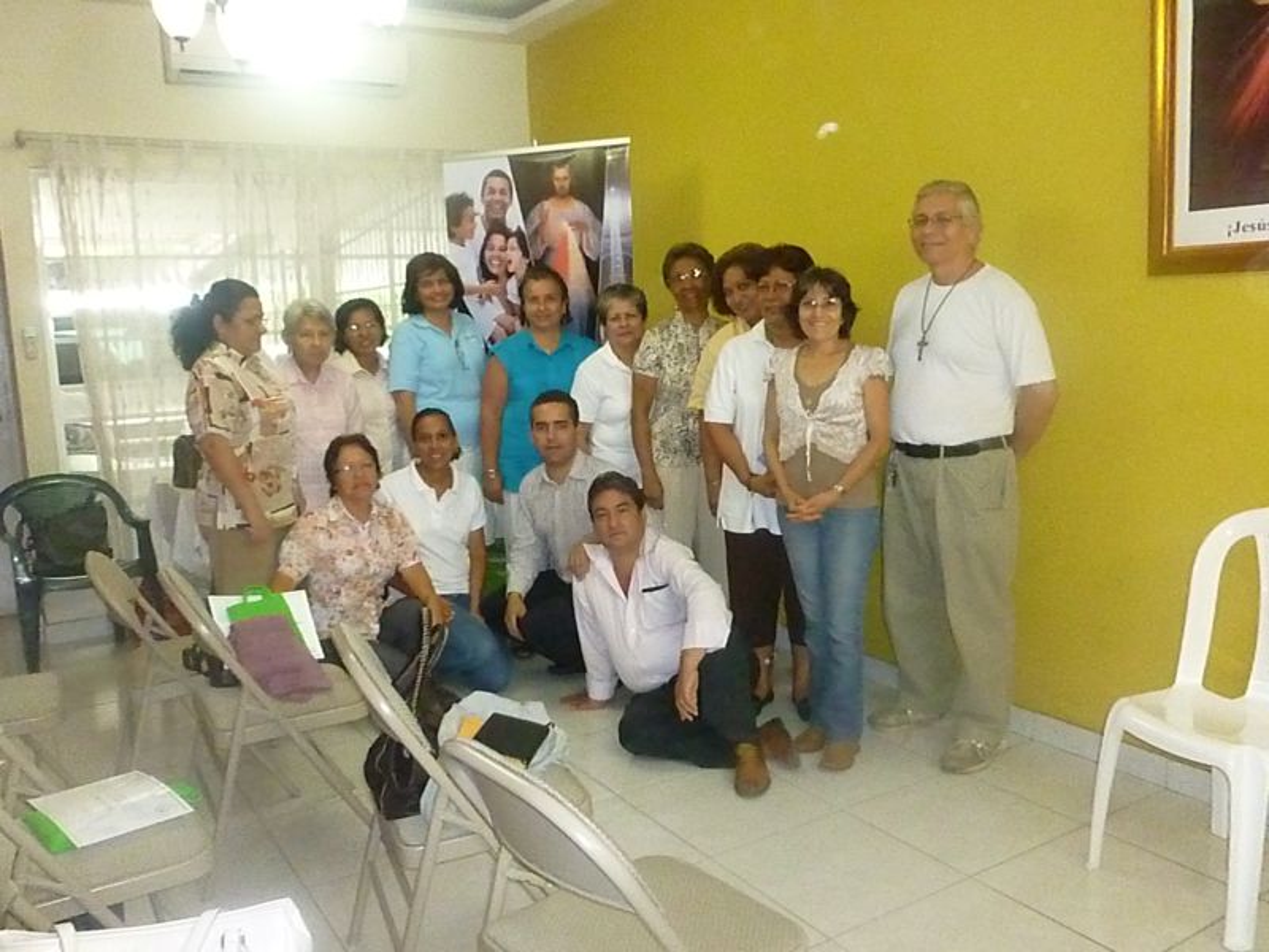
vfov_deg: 49.7
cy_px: 476
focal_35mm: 28
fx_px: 1026
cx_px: 634
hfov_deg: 63.4
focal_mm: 5
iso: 1600
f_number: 3.3
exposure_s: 1/60
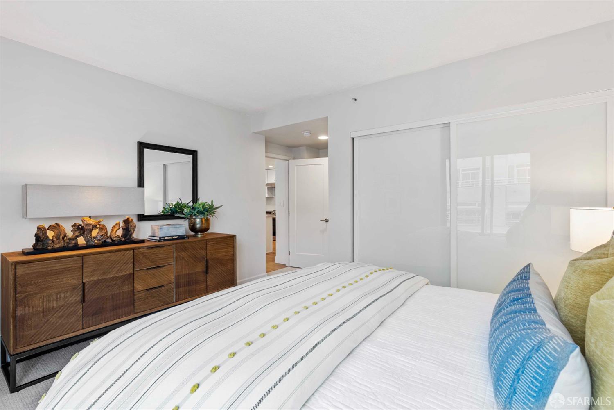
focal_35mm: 16
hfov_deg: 96.7
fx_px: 273
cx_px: 307
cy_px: 205
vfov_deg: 73.7
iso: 100
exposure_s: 1/3
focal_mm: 16
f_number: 8
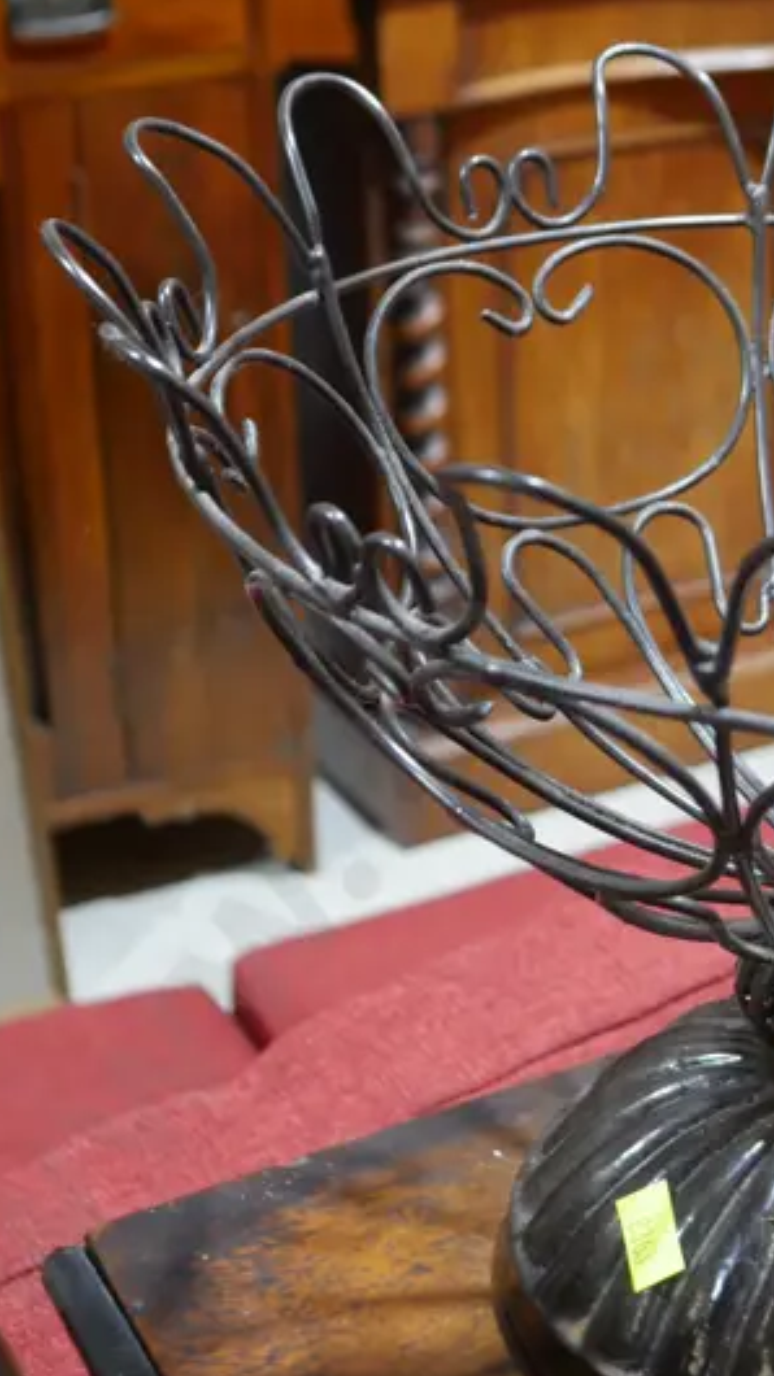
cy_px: 247
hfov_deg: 14.8
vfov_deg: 26.0
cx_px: 783
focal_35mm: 80
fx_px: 2920
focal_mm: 19
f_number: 4.1
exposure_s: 1/60
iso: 640
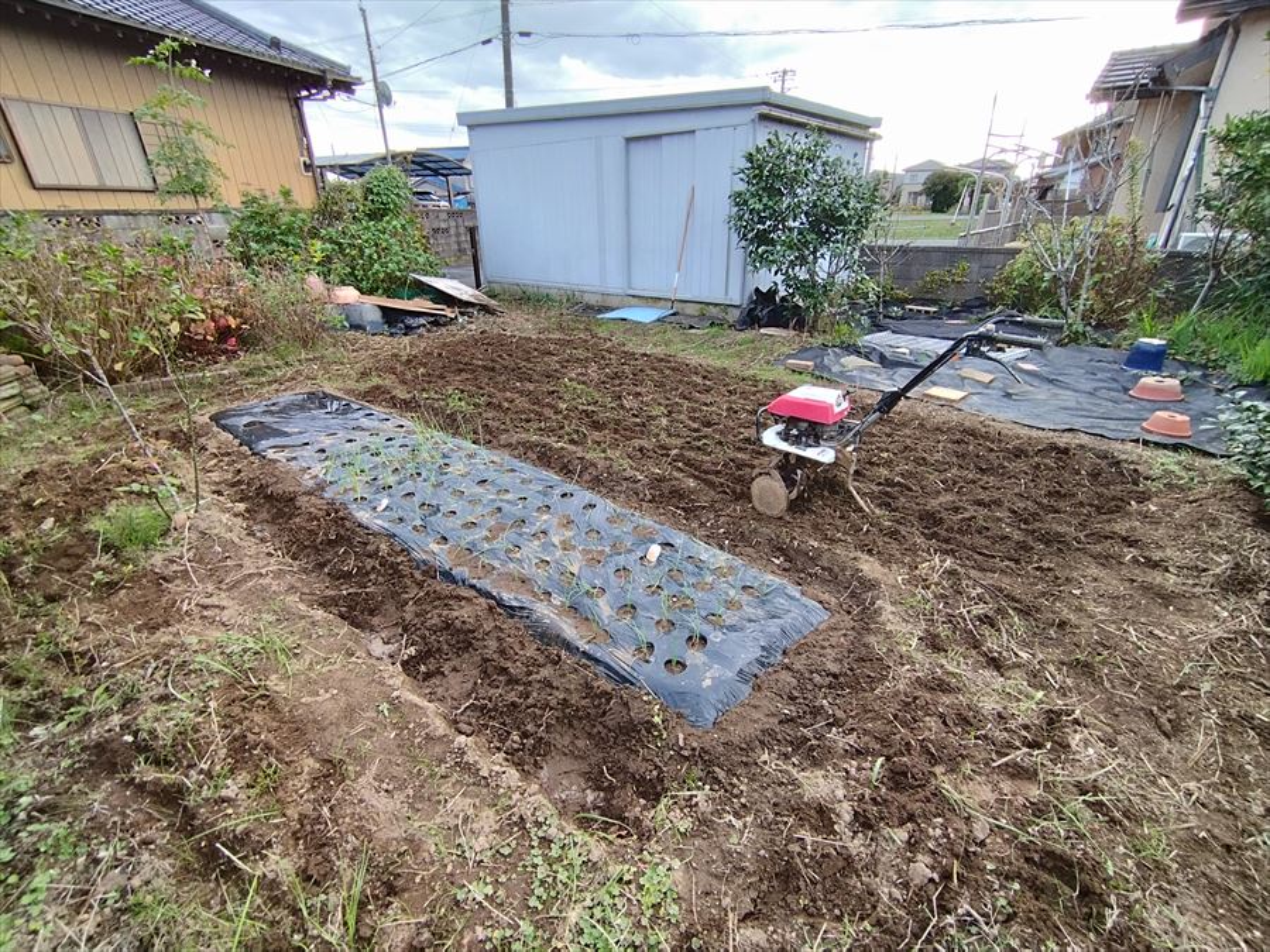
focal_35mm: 16
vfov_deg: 78.1
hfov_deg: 94.5
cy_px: 476
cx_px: 635
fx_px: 587
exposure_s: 1/100
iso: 80
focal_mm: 1.65
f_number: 2.2
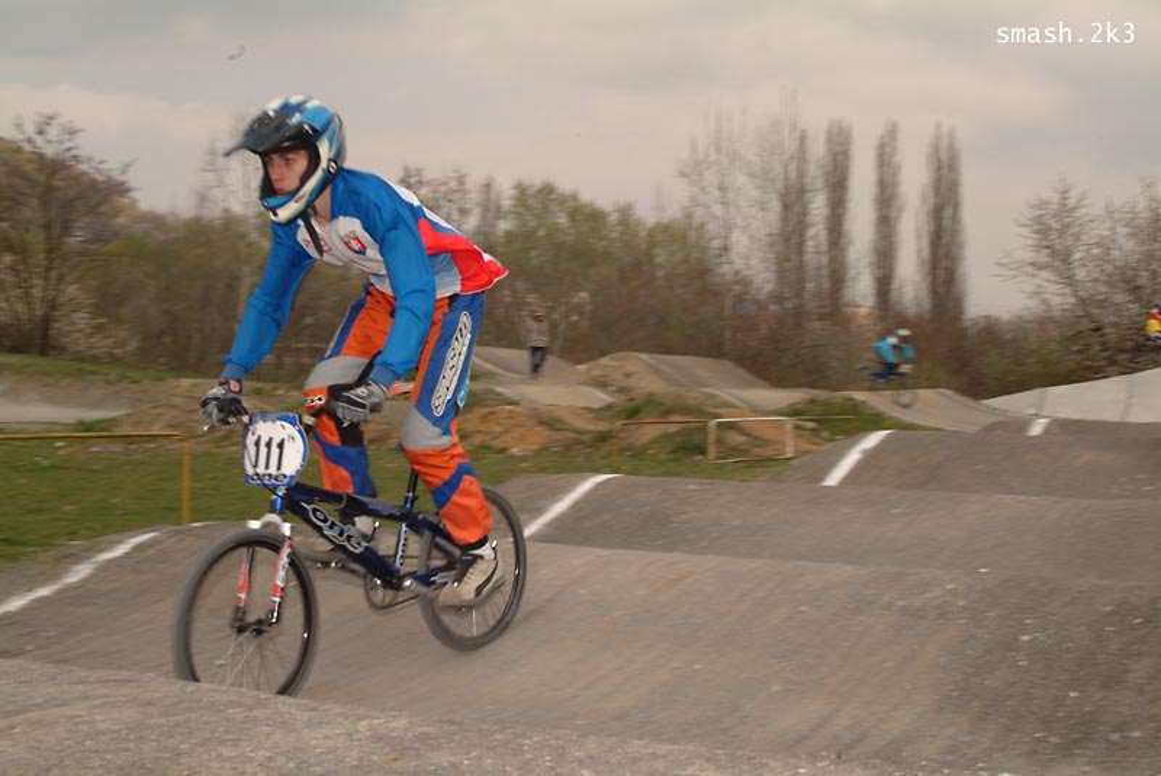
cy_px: 388
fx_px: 1695
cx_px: 580
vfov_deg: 25.8
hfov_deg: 37.8
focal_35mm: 52
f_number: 9.5
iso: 100
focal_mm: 35
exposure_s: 1/125
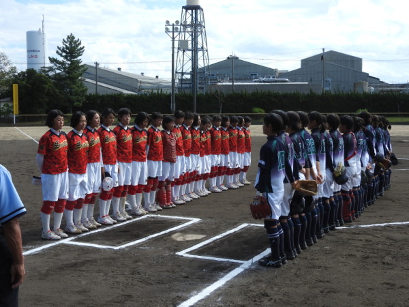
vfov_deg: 29.1
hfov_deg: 38.2
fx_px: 591
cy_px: 154
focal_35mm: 50
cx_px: 204
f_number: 4
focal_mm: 9
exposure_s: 1/800
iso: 100
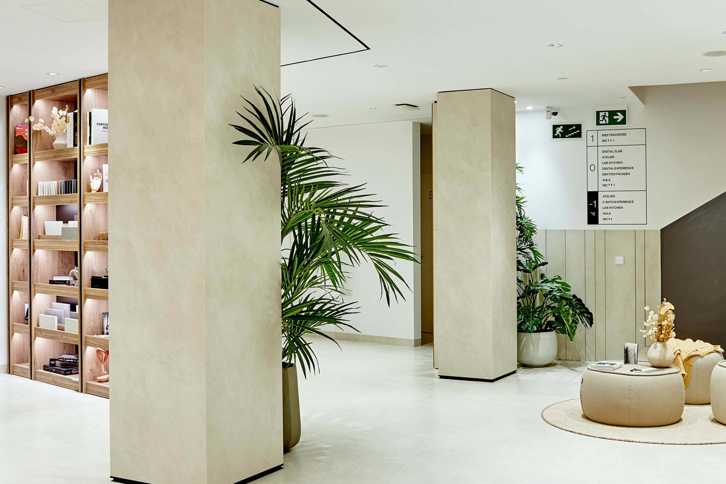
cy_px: 246
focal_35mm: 41
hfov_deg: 47.2
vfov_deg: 32.6
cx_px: 419
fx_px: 827
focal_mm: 17
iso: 64
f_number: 13
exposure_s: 1.6
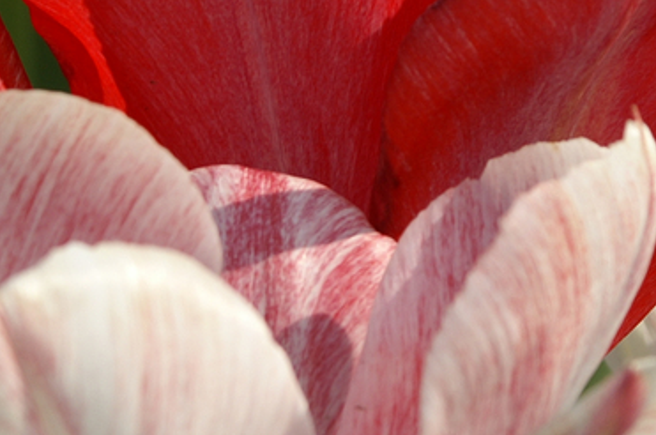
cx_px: 407
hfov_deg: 5.3
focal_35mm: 388
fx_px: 7058
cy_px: -45
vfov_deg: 3.5
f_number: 9
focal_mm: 80
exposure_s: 1/250
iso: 100
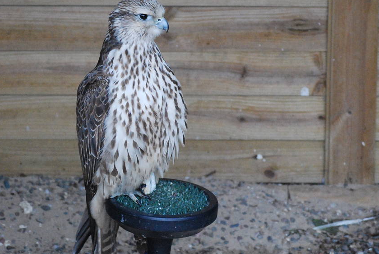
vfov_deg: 5.7
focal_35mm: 243
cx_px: 133
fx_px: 2560
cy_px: 81
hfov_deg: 8.5
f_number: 4.5
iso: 1600
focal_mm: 85
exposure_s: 1/200
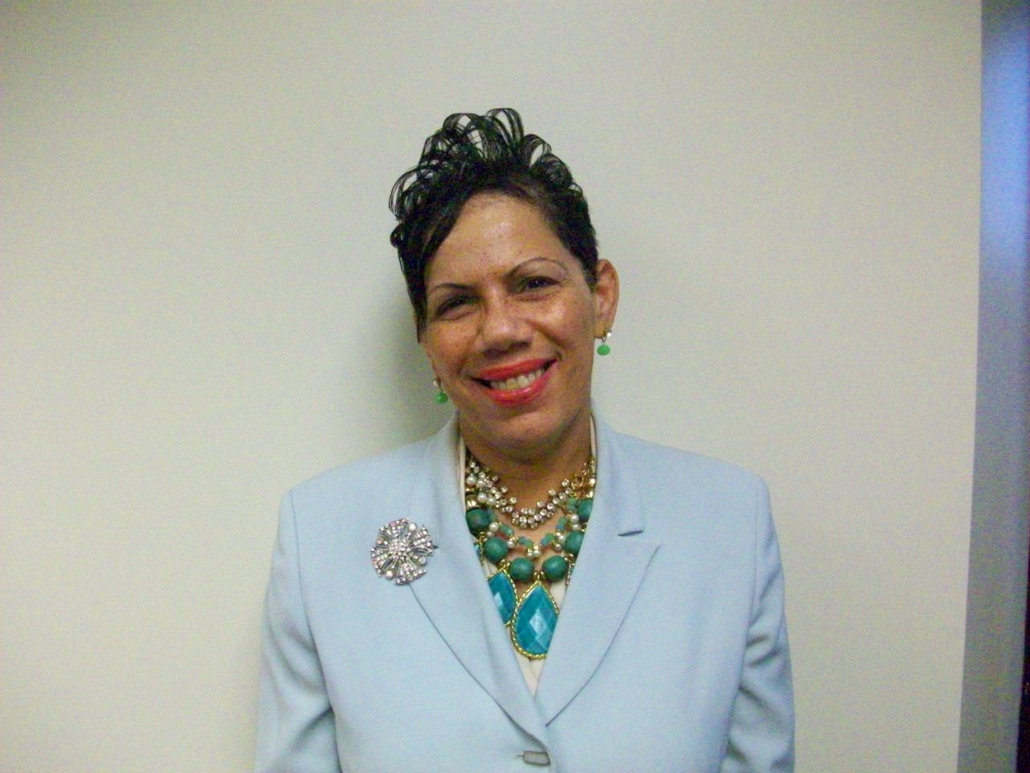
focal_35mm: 34
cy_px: 386
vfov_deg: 41.8
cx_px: 515
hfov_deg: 54.0
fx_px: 1012
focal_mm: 5.7
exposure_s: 1/128
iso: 767
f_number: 2.8
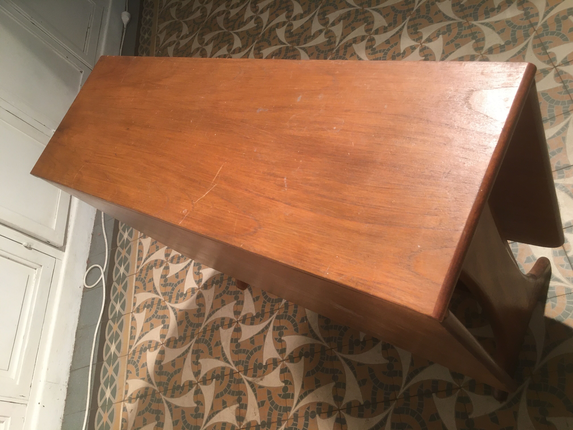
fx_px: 480
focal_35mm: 29
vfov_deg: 48.2
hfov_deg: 61.7
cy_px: 215
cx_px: 286
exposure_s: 1/33
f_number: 2.2
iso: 125
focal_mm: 4.15
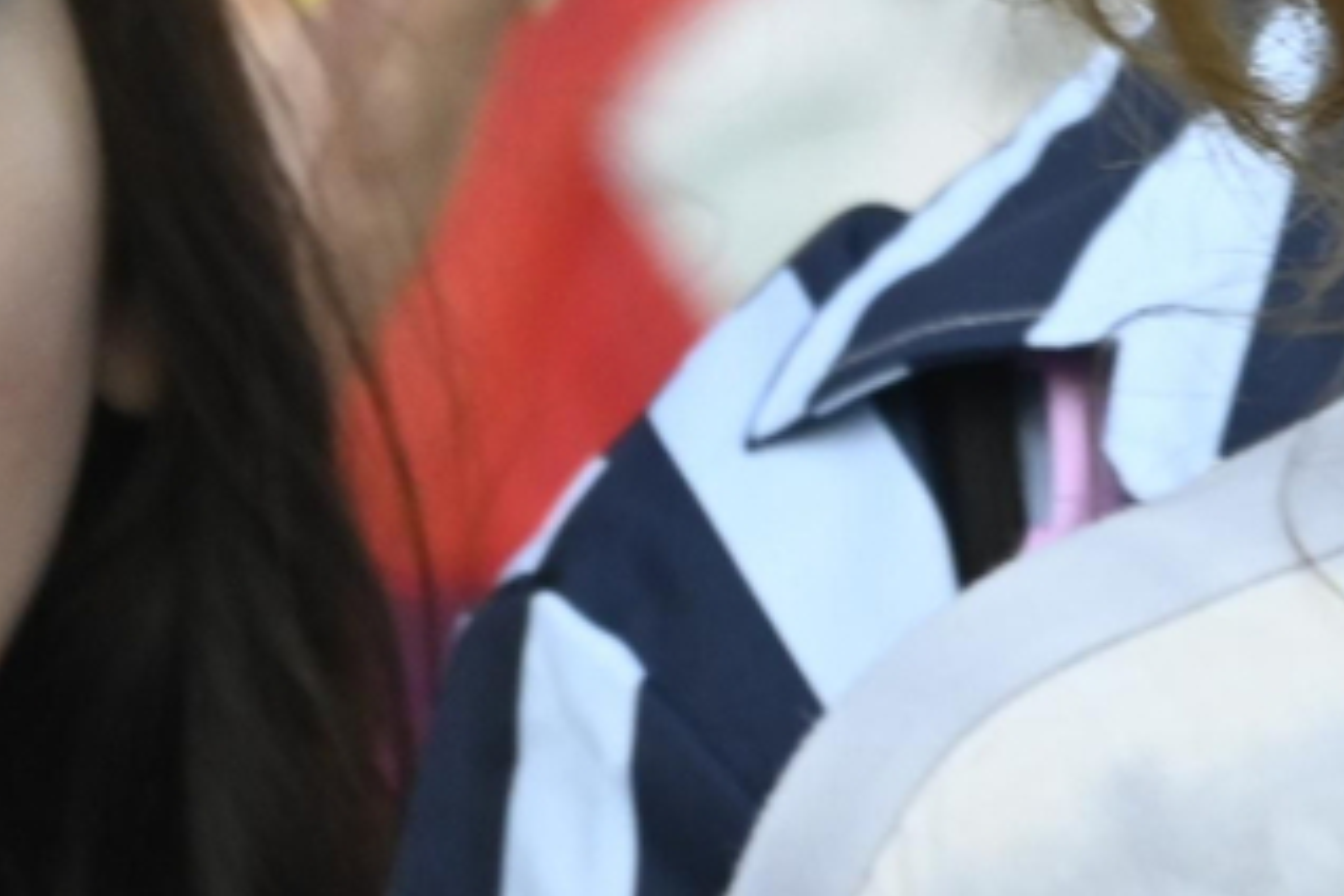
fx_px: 64880
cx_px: 2236
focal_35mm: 1738
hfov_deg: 1.2
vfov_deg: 0.8
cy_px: -85
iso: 640
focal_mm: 230
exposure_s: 1/640
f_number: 6
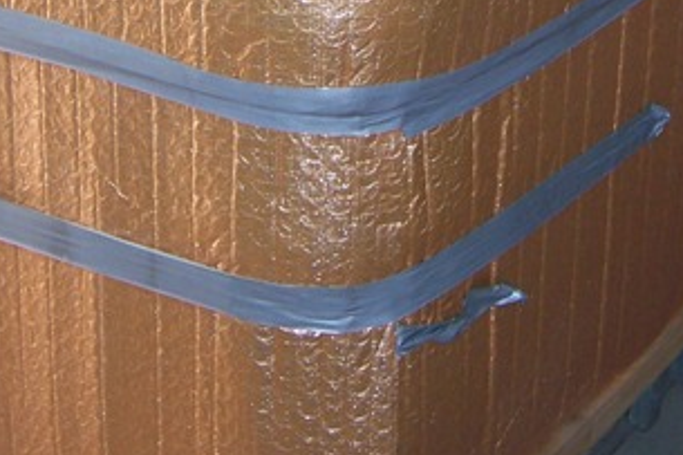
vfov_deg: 13.4
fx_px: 1858
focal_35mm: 98
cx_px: 309
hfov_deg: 20.8
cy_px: -141
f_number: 2.8
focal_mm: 6
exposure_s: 1/60
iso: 125
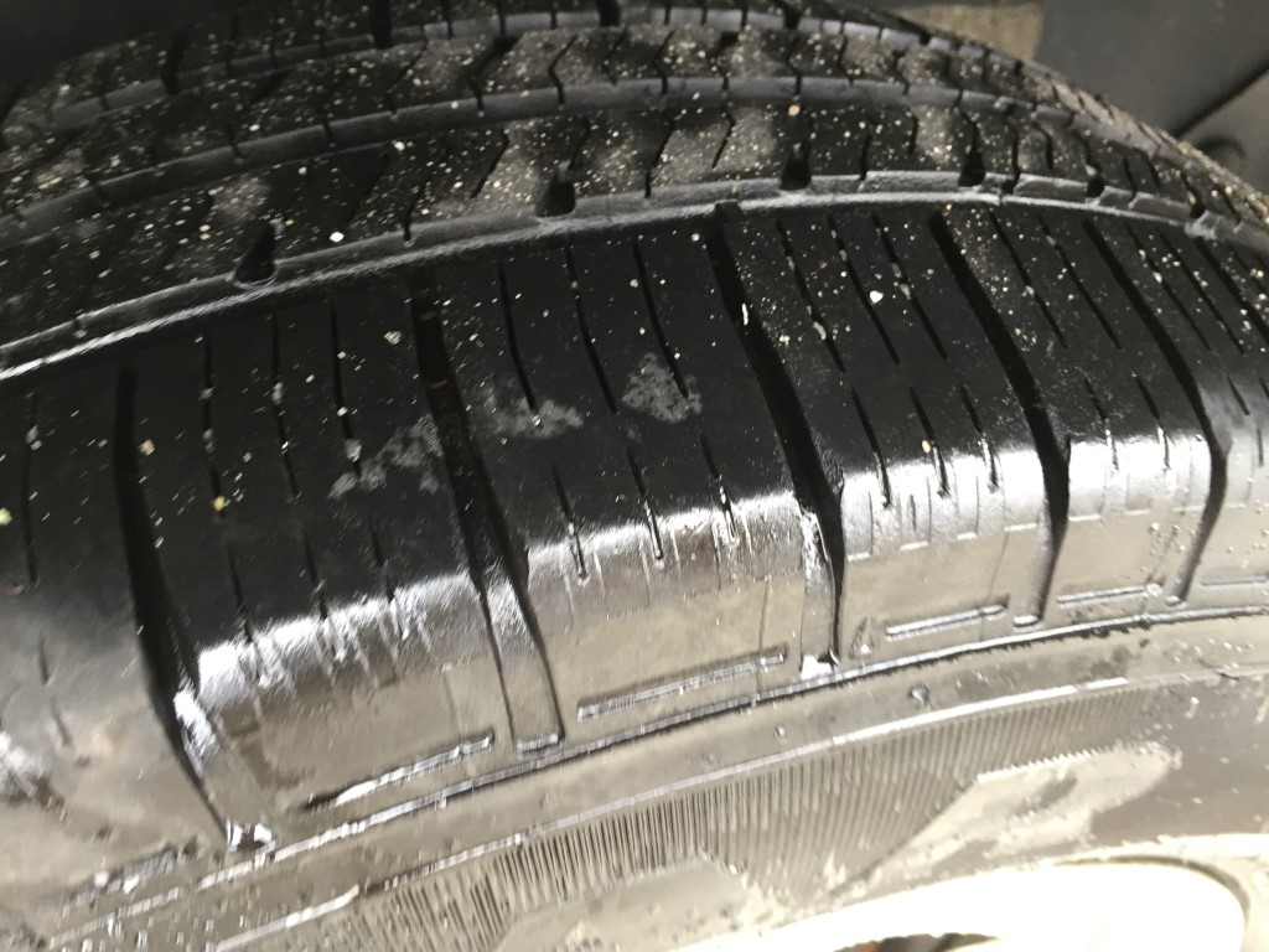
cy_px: 476
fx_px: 1063
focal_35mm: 29
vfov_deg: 48.2
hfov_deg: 61.7
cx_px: 634
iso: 80
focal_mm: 4.15
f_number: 2.2
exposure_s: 1/30
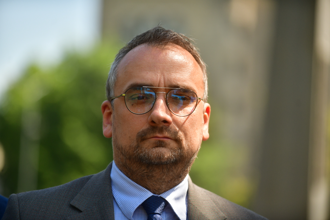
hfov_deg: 14.7
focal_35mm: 140
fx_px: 1283
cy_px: 110
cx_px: 165
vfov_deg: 9.8
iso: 400
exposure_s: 1/4000
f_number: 2.8
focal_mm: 140
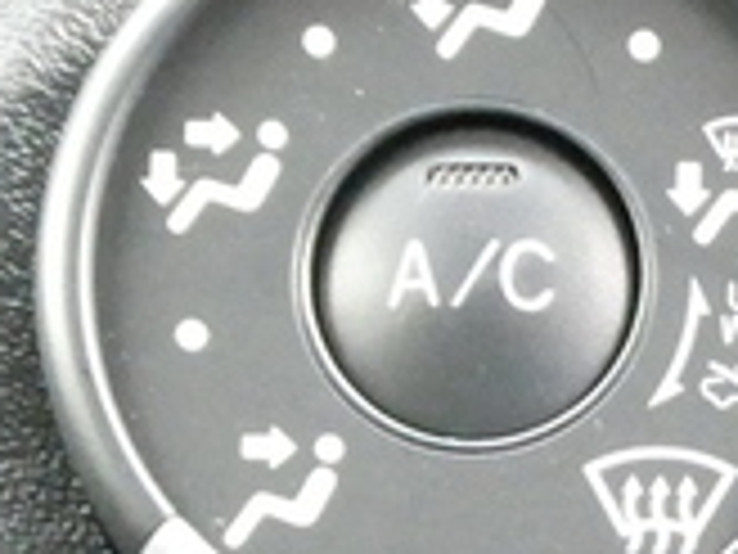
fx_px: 3646
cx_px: 814
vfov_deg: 8.4
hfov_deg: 11.4
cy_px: 986
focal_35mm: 171
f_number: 3.7
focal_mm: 6.3
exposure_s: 1/80
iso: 1600
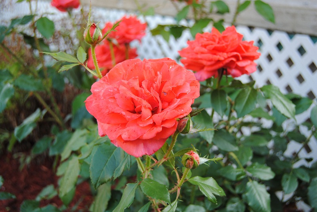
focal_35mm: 48
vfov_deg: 28.1
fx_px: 423
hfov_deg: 41.1
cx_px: 158
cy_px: 106
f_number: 5
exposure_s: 1/60
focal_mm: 32
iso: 100
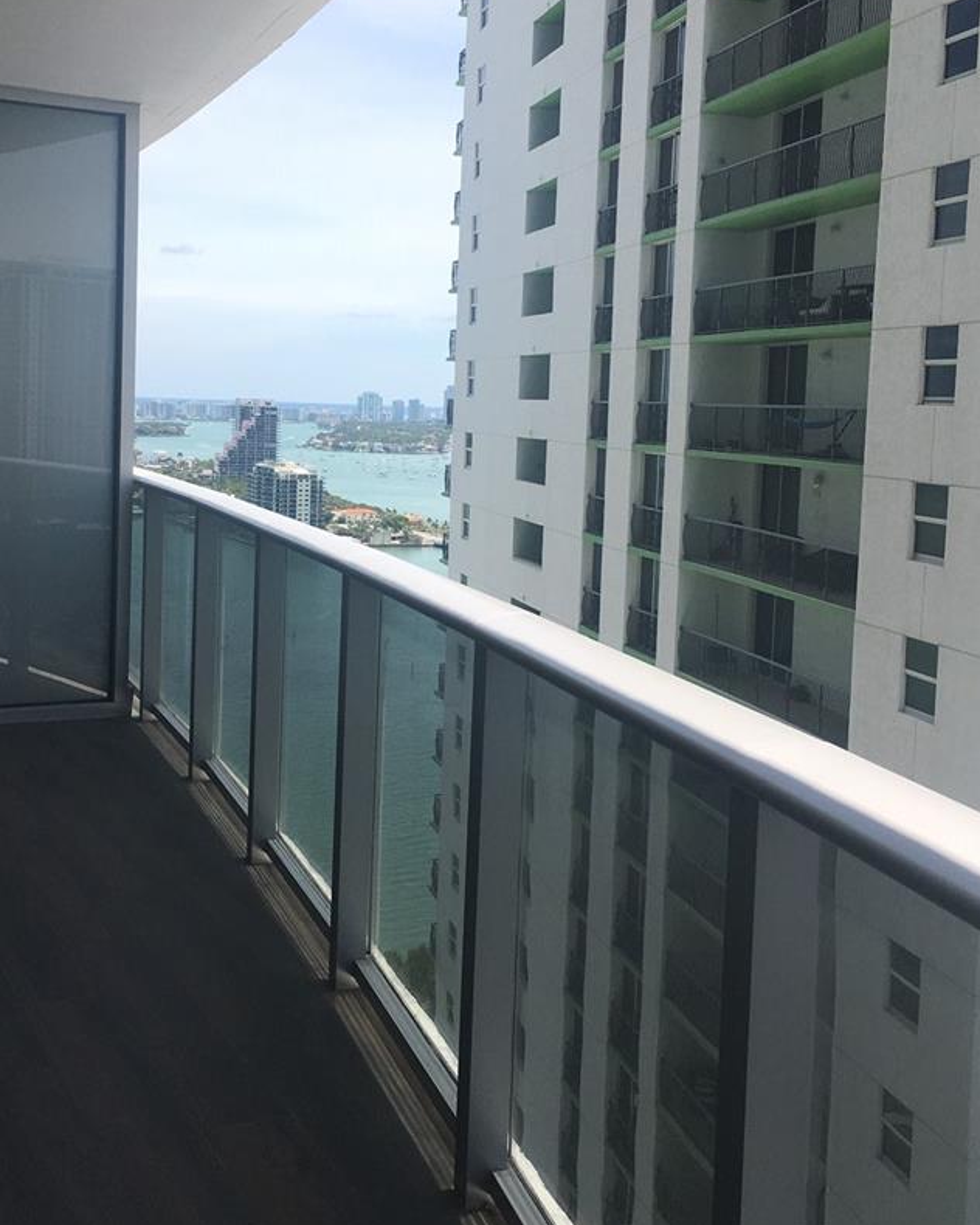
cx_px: 375
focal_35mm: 43
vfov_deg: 42.8
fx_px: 1559
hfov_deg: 34.7
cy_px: 538
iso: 25
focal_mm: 4.15
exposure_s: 1/1399
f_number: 2.2
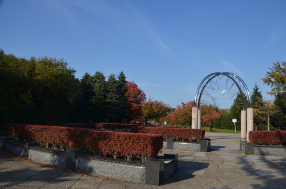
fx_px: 238
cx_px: 143
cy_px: 94
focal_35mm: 30
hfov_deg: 62.1
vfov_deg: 43.3
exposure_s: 1/500
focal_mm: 20
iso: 200
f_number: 11
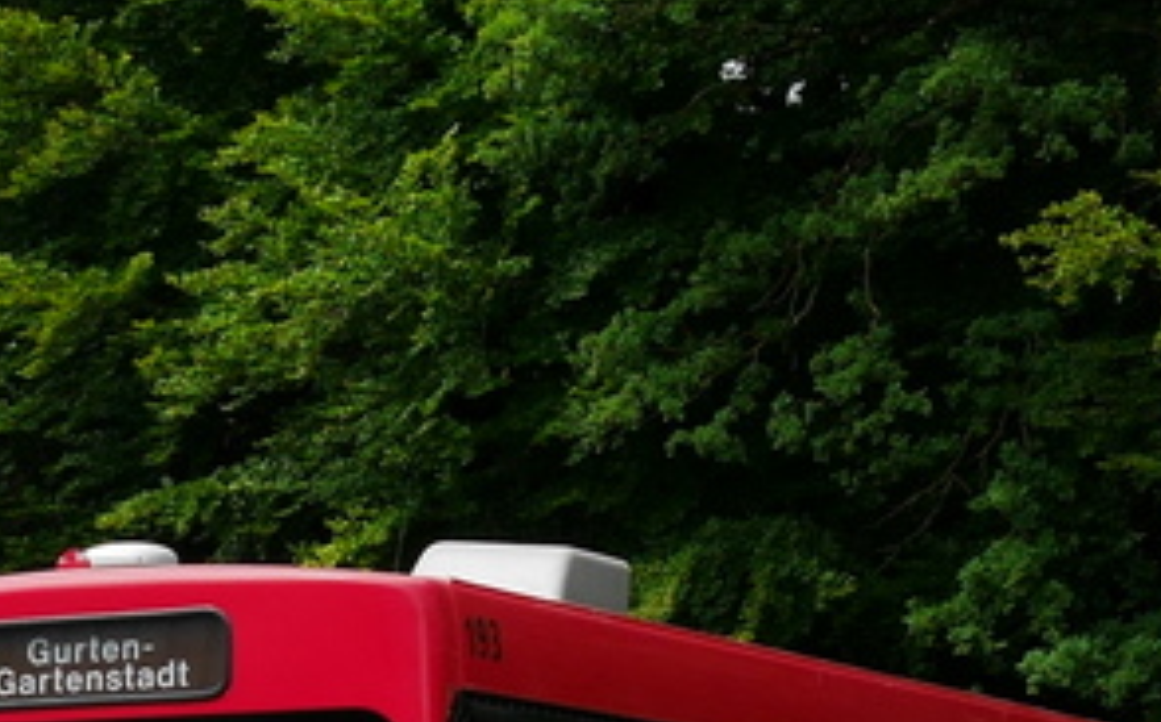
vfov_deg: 8.2
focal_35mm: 156
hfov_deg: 12.7
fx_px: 4930
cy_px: 1128
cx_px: -588
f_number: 7.1
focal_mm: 18
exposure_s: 1/320
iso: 160
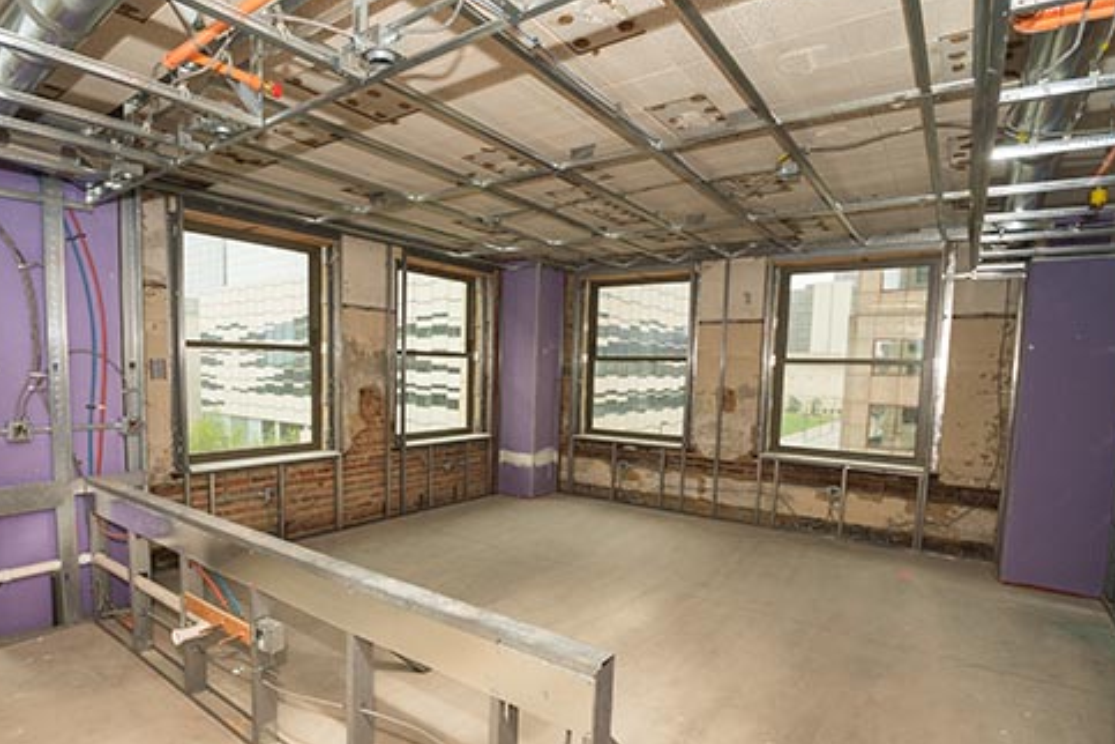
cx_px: 485
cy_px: 417
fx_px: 557
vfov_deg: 67.1
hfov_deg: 89.5
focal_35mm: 18
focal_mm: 15
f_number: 6.7
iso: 800
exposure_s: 1/180
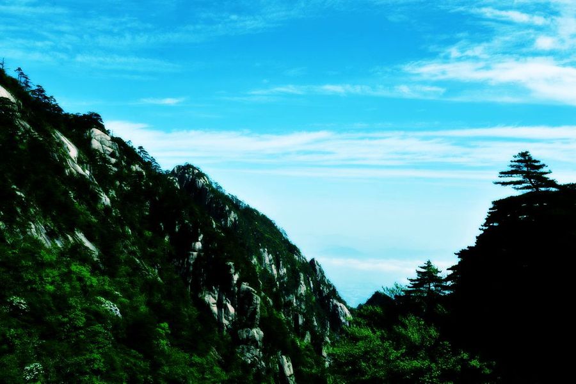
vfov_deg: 38.9
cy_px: 192
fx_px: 544
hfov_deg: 55.8
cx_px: 288
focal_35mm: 34
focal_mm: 34
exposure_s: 1/640
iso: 100
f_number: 8
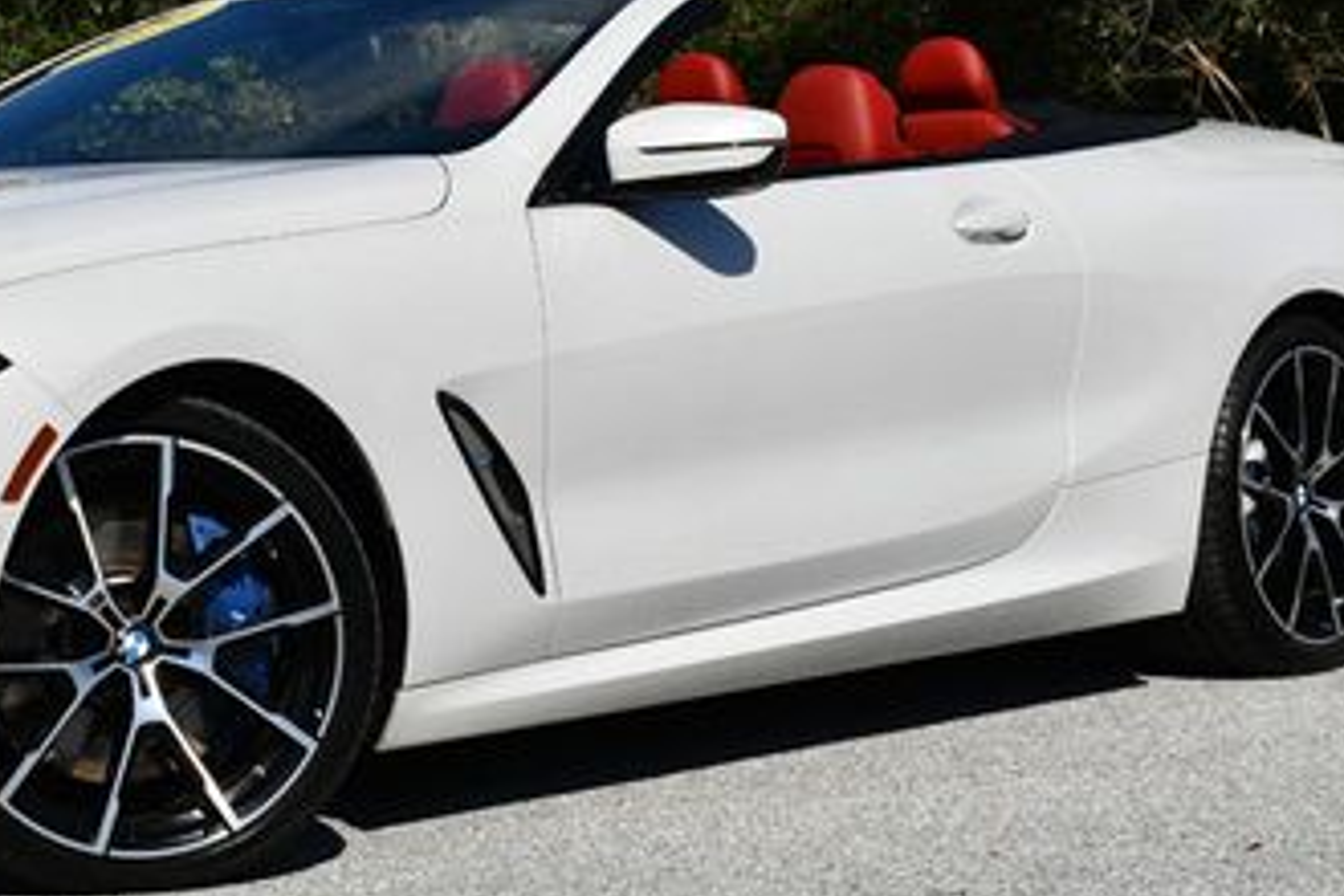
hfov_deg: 20.0
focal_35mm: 101
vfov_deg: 13.5
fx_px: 3770
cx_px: 269
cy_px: 167
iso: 100
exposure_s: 1/400
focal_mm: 26
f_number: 10
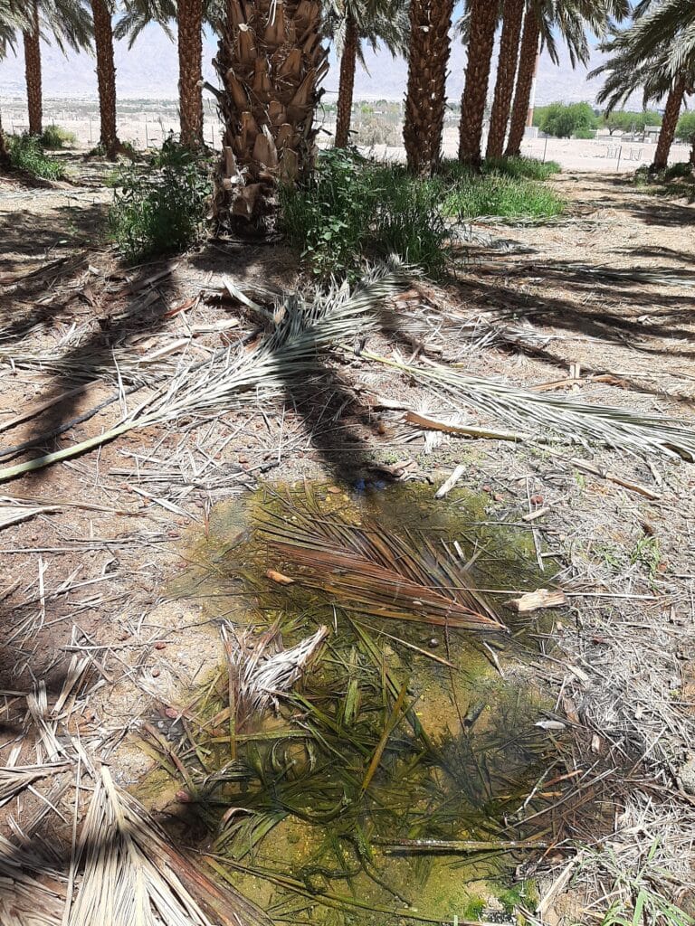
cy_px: 463
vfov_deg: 65.3
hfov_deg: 51.4
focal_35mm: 27
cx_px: 348
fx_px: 723
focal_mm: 3.93
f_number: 1.7
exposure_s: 1/1605
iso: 40
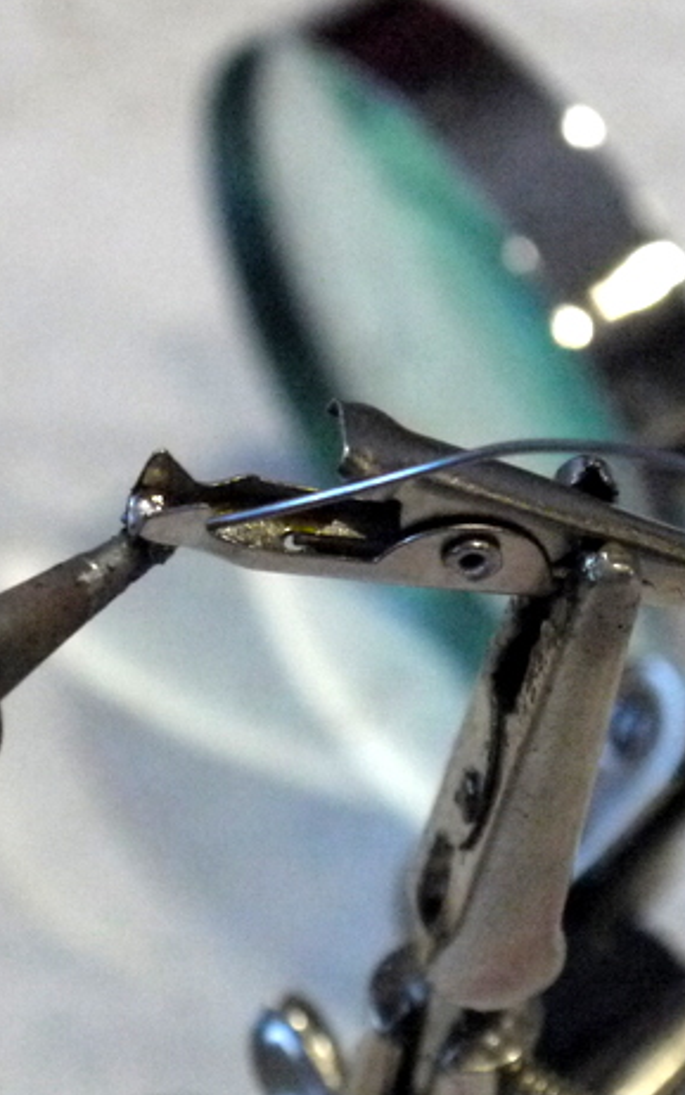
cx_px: 308
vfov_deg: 12.4
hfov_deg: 7.8
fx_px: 5045
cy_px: 491
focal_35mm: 169
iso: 1600
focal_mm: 36
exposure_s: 1/80
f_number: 6.3
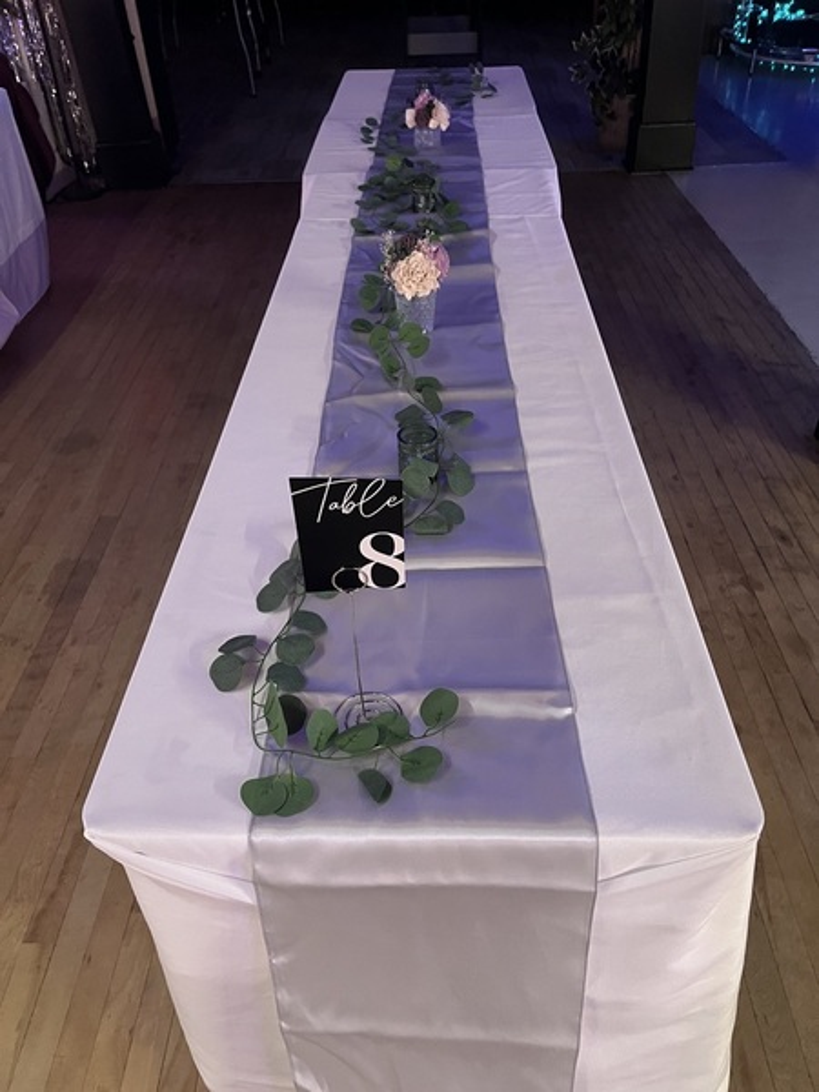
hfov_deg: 53.1
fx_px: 820
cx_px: 410
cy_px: 546
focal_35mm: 26
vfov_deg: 67.3
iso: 500
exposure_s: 1/30
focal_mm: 5.1
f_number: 1.6
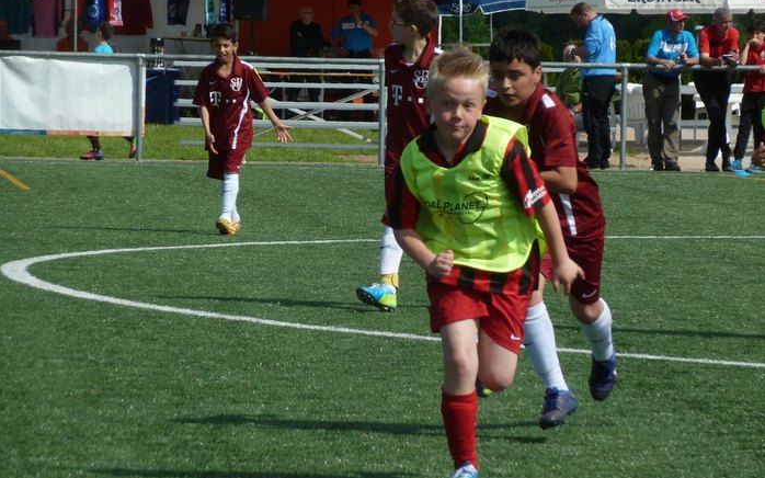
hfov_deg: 6.6
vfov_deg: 4.1
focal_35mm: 319
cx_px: 382
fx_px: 6650
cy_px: 274
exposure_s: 1/1000
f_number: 5.6
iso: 160
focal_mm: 49.2
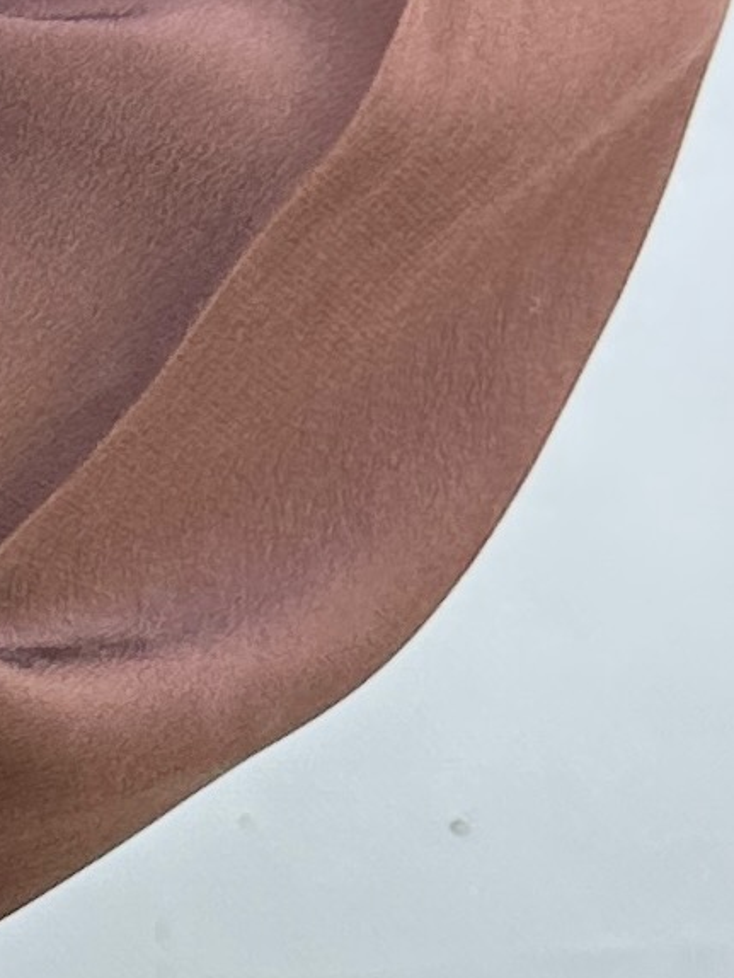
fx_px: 4012
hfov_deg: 9.0
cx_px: -1248
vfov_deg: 13.9
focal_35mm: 142
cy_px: 286
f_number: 1.78
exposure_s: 1/236
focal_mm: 6.86
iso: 64
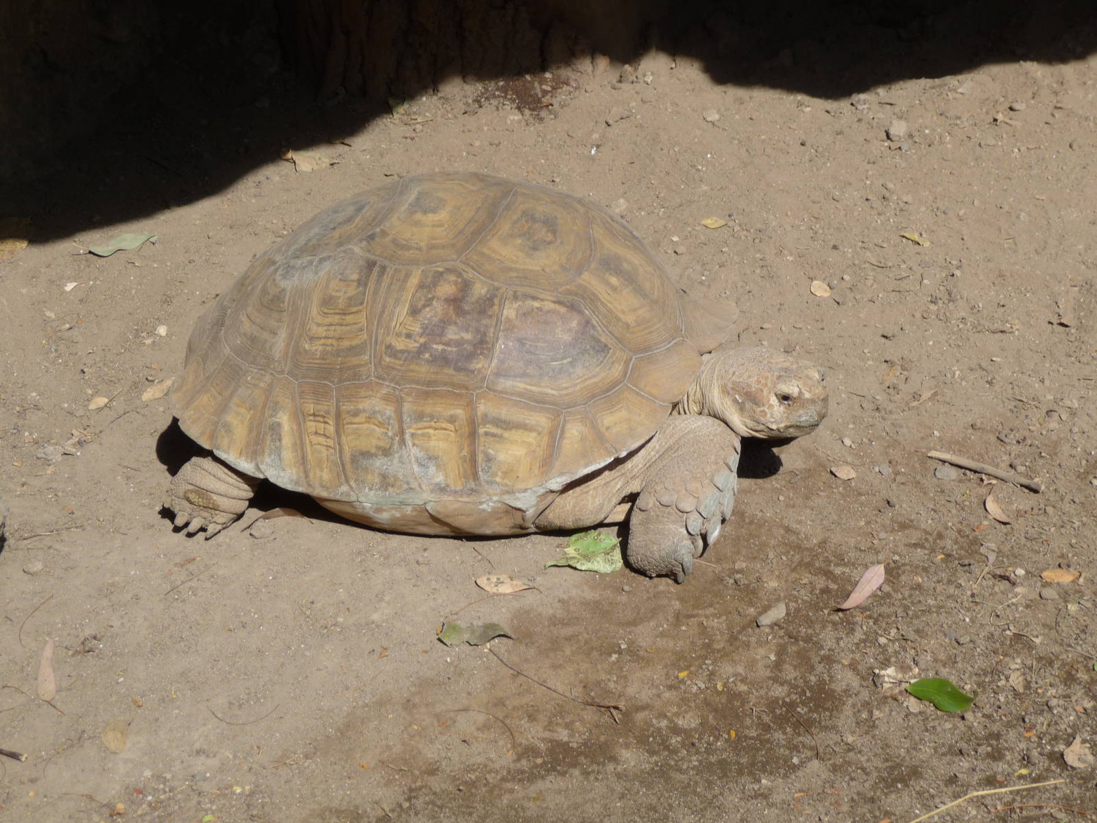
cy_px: 412
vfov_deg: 13.2
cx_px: 548
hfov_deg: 17.6
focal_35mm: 112
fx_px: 3549
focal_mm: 19.1
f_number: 4.7
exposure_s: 1/640
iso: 100
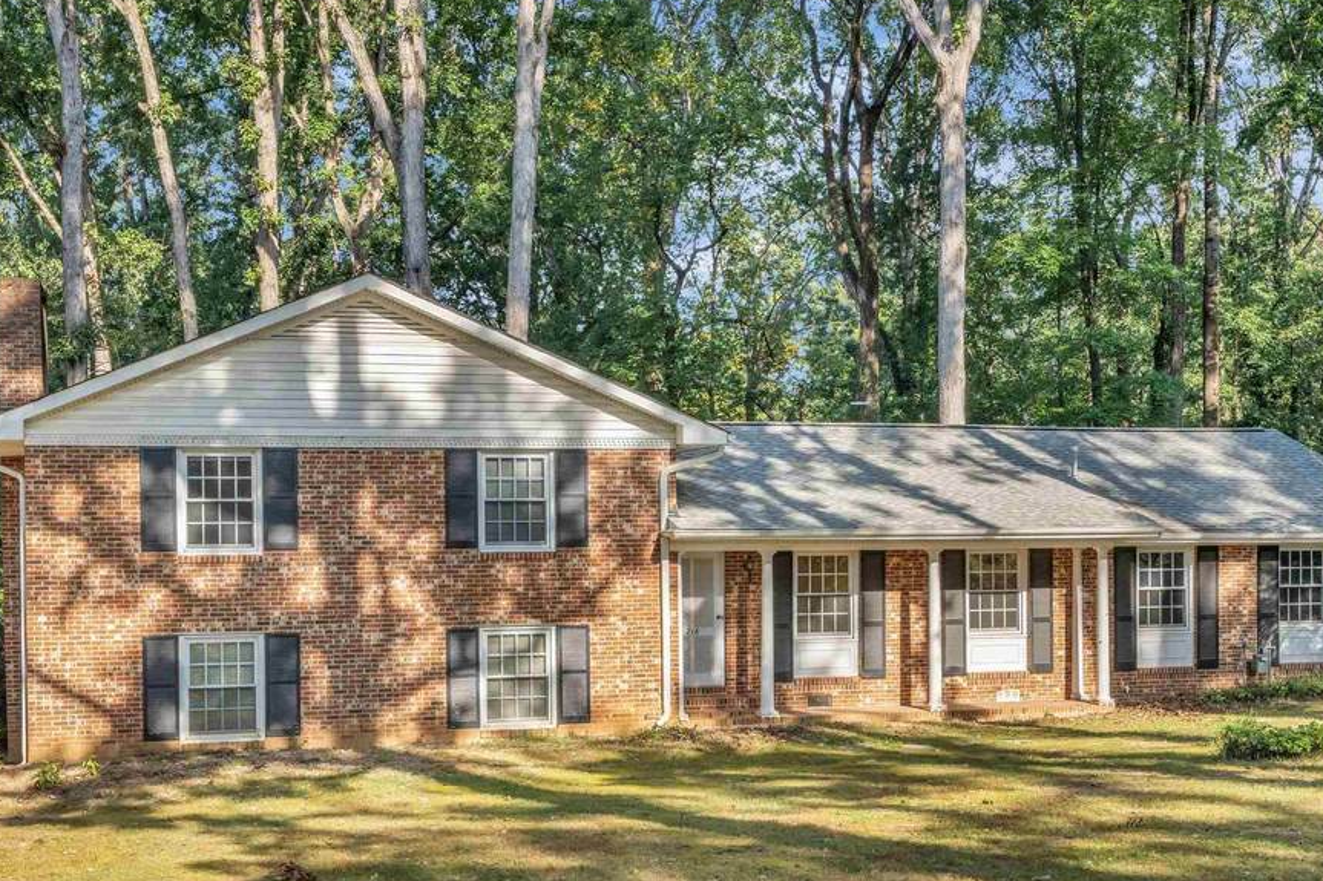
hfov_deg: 42.1
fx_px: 1717
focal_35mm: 47
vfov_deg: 28.7
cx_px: 676
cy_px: 557
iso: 320
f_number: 9
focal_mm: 31.5
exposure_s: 1/125
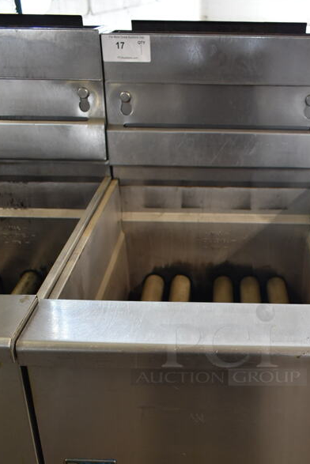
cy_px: 344
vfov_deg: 44.9
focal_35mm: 42
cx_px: 219
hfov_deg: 31.5
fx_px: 542
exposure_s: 1/30
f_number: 3.5
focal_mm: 18
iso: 720
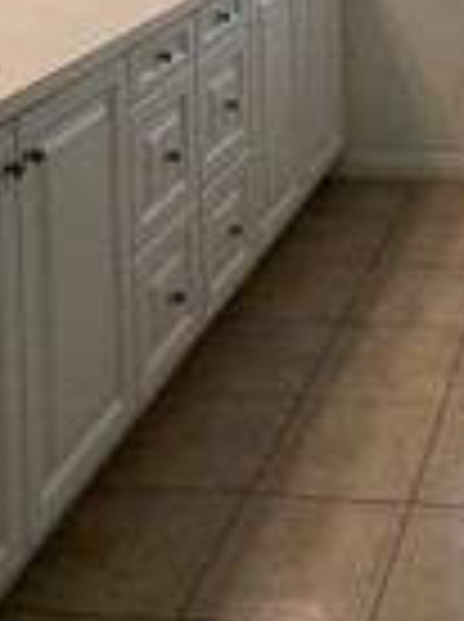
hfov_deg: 21.2
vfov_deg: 25.0
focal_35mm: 65
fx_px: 1165
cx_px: 532
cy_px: -230
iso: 64
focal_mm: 2.22
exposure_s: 1/120
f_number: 2.2
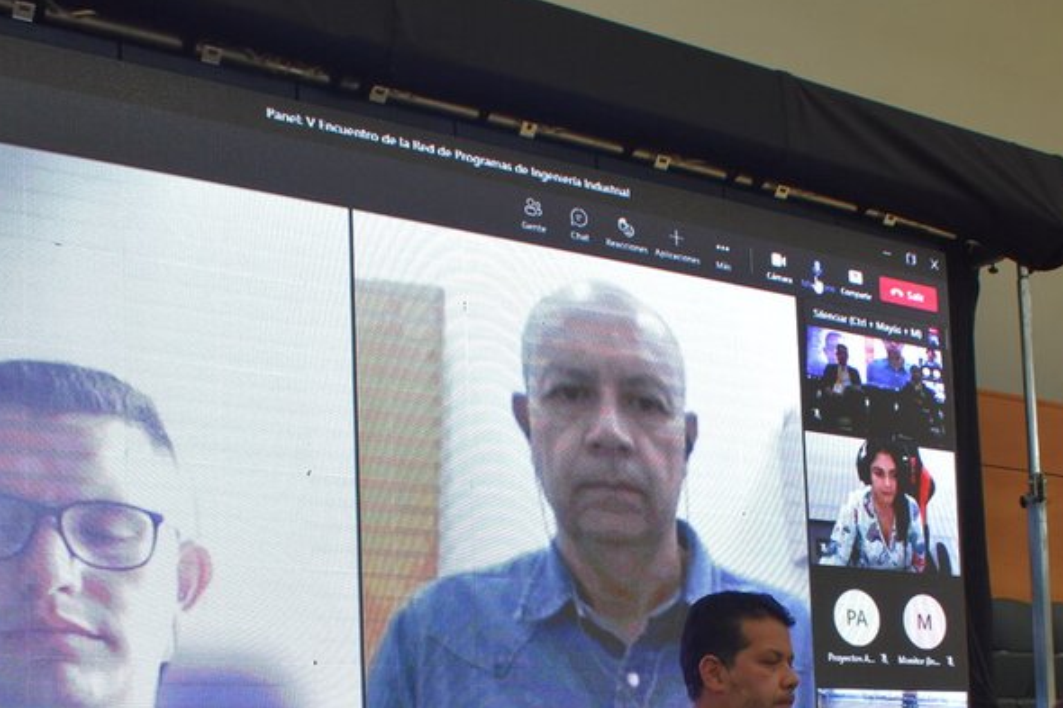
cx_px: 614
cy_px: 710
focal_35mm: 61
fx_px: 1801
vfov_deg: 21.5
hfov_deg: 32.8
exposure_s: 1/160
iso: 800
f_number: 6.3
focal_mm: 20
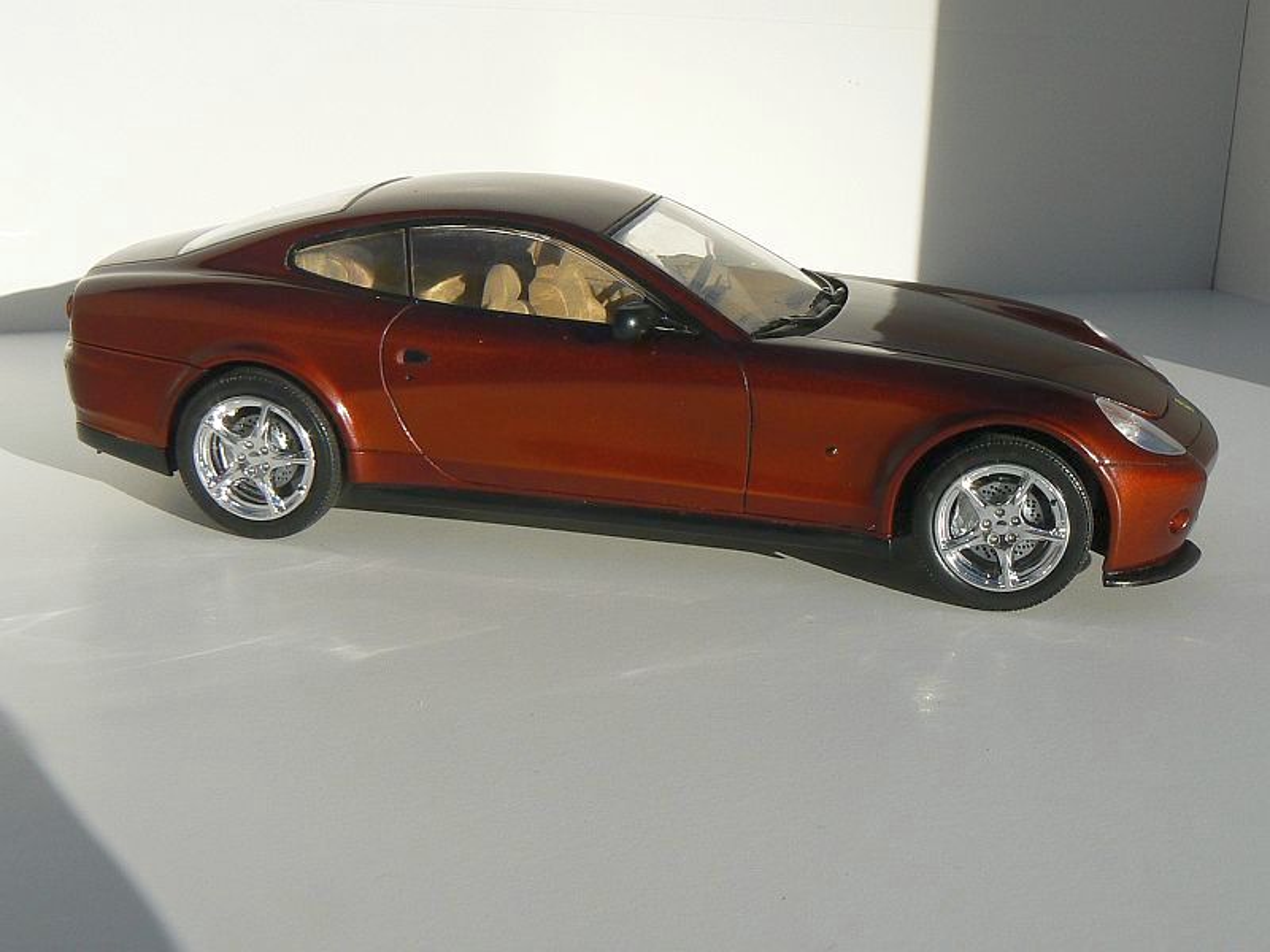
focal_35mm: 50
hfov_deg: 38.2
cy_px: 476
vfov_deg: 29.1
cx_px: 635
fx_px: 1834
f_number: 8
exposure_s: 1/250
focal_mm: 6.9
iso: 80
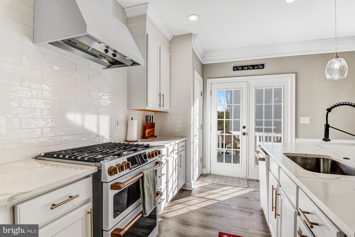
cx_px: 178
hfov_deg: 93.3
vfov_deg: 70.5
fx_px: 168
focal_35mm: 17
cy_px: 118
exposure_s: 1/320
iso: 400
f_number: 8
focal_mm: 17
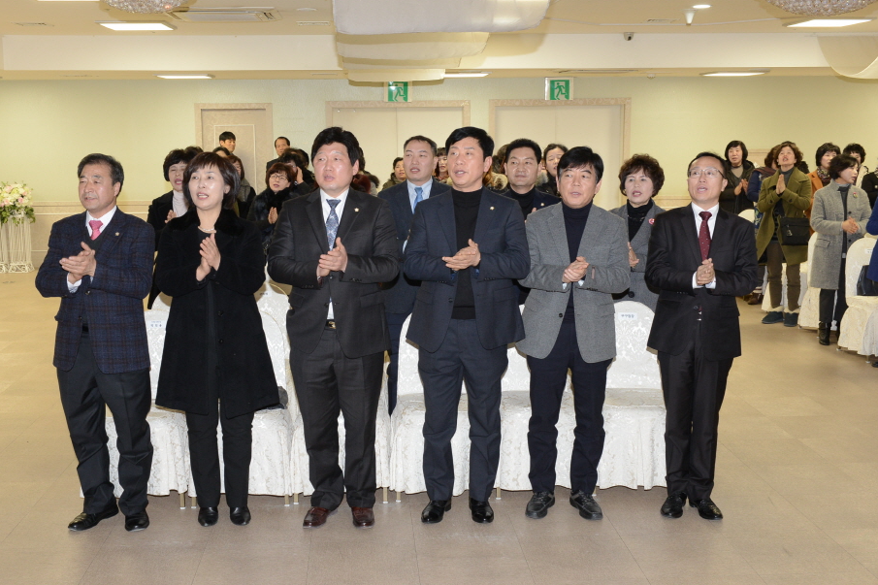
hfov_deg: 46.4
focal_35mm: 42
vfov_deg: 31.9
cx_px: 406
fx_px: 1024
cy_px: 301
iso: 1600
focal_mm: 38
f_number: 8
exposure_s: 1/60
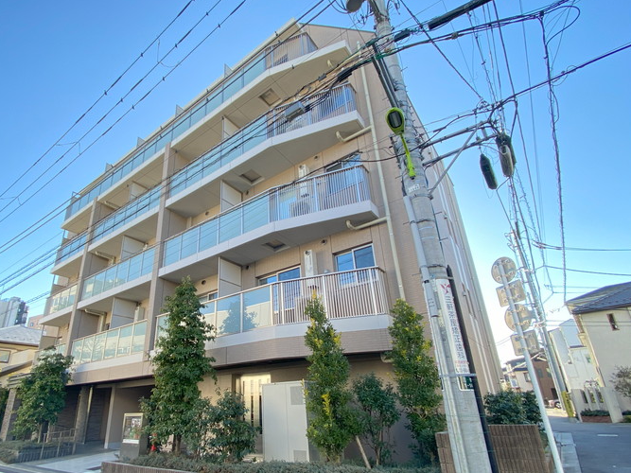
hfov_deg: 87.1
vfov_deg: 71.2
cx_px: 266
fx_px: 328
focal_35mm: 18
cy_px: 270
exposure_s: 1/122
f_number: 2.4
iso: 25
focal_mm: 1.54
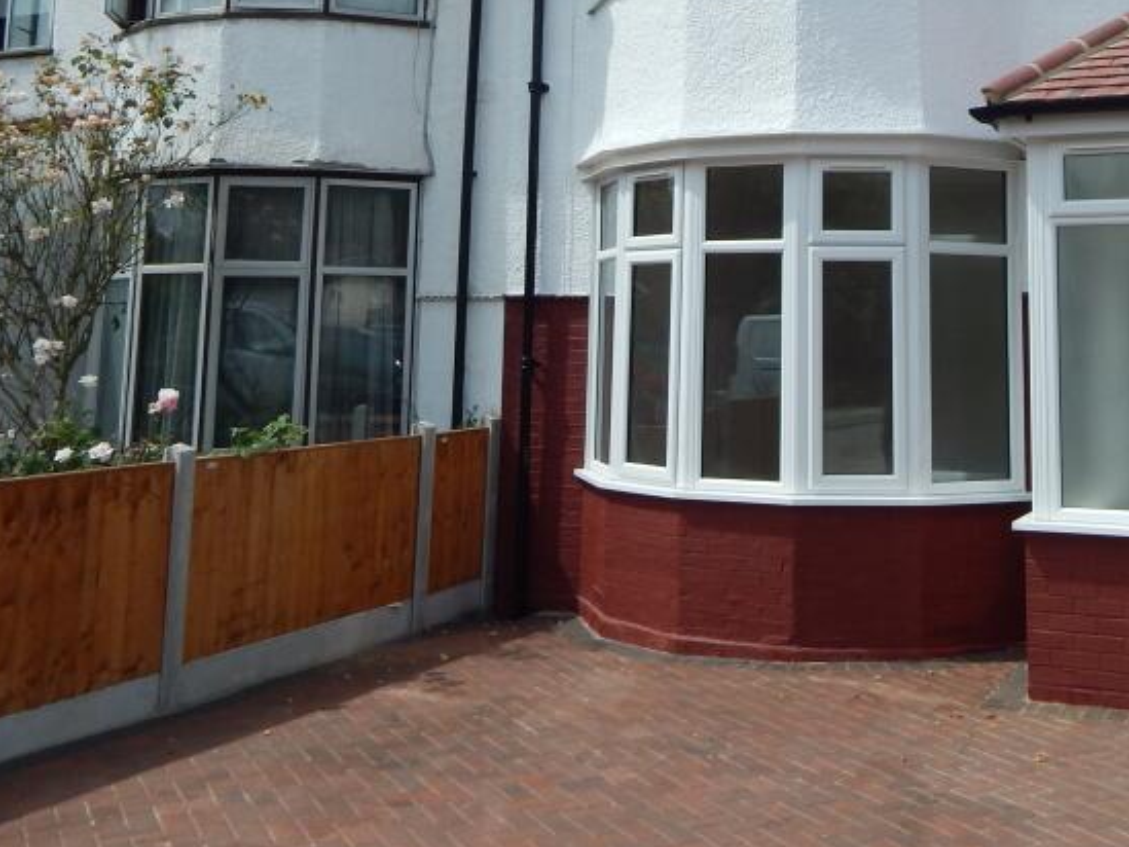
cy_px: 144
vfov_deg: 33.9
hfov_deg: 45.0
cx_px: 769
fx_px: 1338
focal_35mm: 41
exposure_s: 1/640
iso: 125
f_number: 6
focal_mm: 4
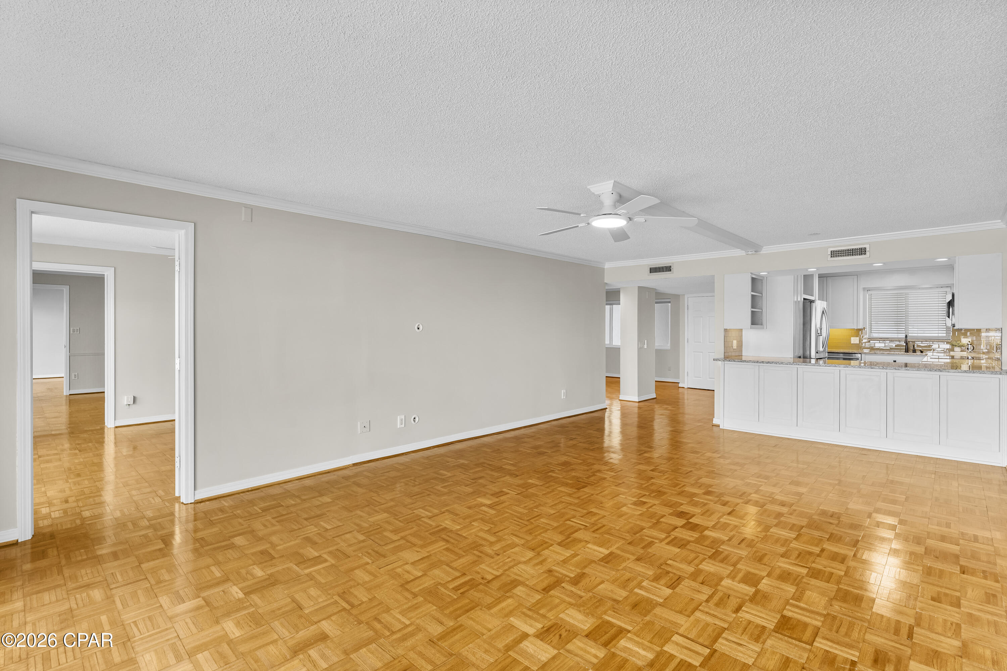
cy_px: 336
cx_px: 504
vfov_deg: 73.1
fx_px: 453
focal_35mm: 16
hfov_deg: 96.0
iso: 400
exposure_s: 1
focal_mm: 16.2
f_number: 8
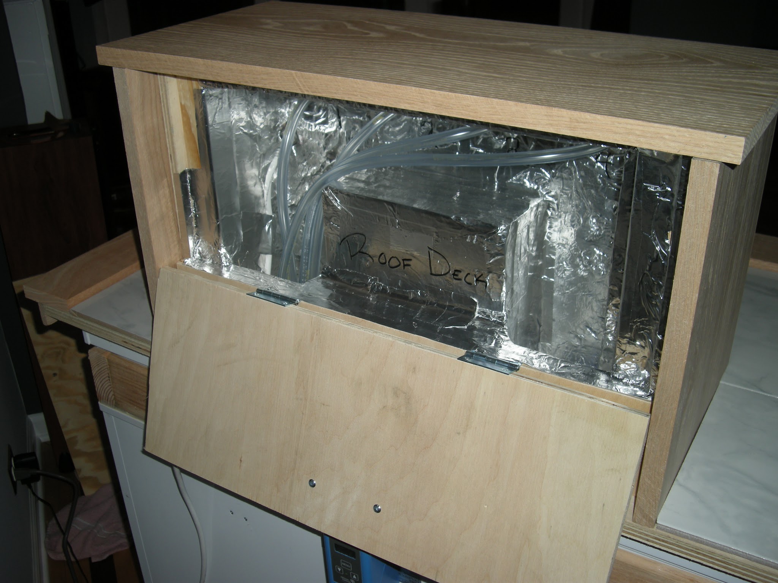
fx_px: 832
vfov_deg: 38.7
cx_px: 389
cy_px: 292
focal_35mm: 37
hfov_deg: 50.1
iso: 64
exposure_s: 1/60
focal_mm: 7.9
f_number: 2.8
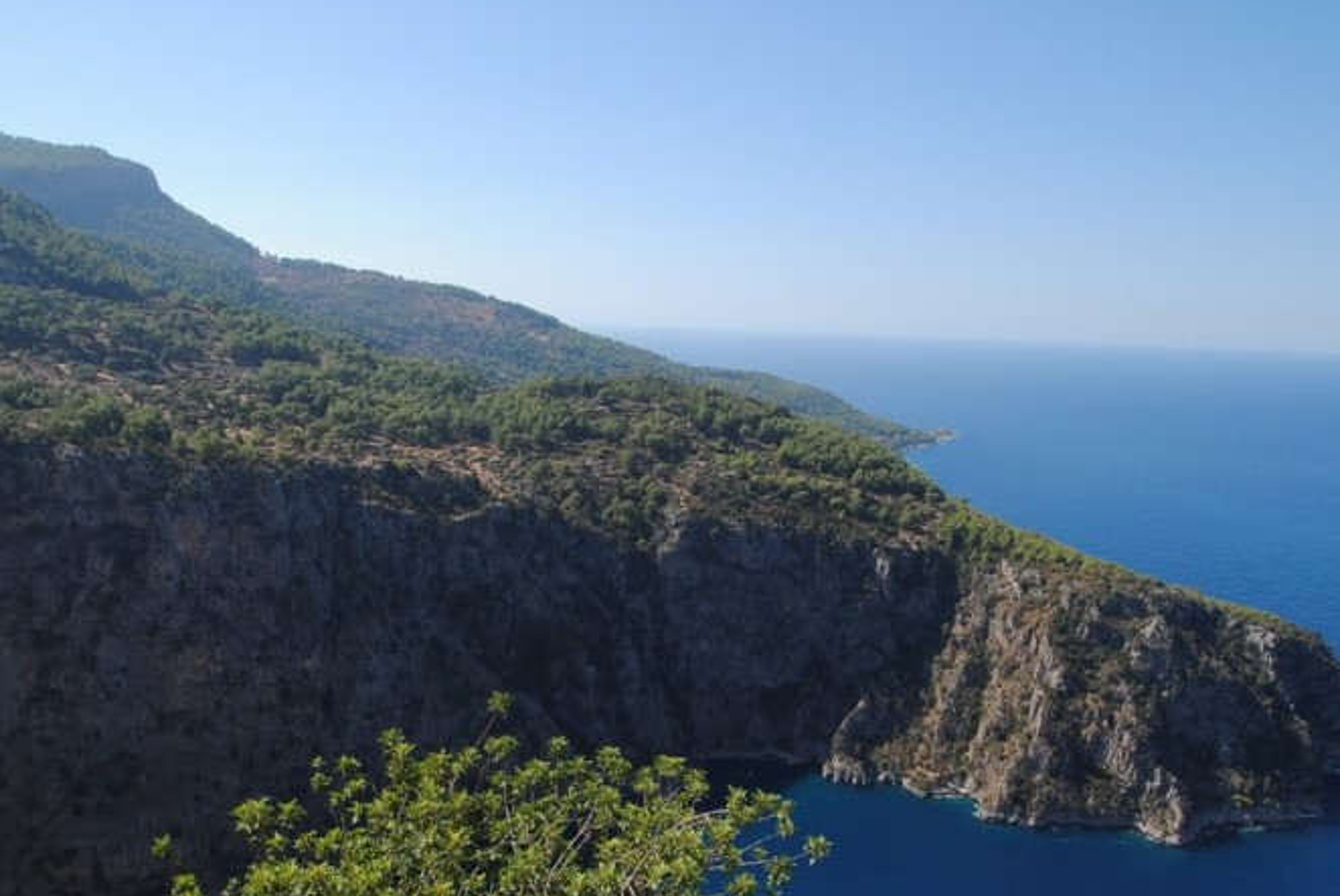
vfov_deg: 48.1
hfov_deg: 69.3
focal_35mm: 26
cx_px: 675
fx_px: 969
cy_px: 655
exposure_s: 1/200
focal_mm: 10
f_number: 9
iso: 100
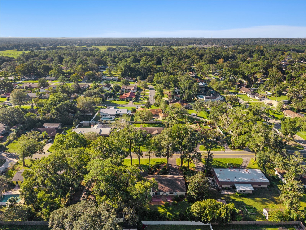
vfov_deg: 56.8
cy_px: 115
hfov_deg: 71.6
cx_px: 153
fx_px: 212
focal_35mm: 24
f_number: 1.8
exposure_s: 1/3000
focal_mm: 8.67
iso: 340
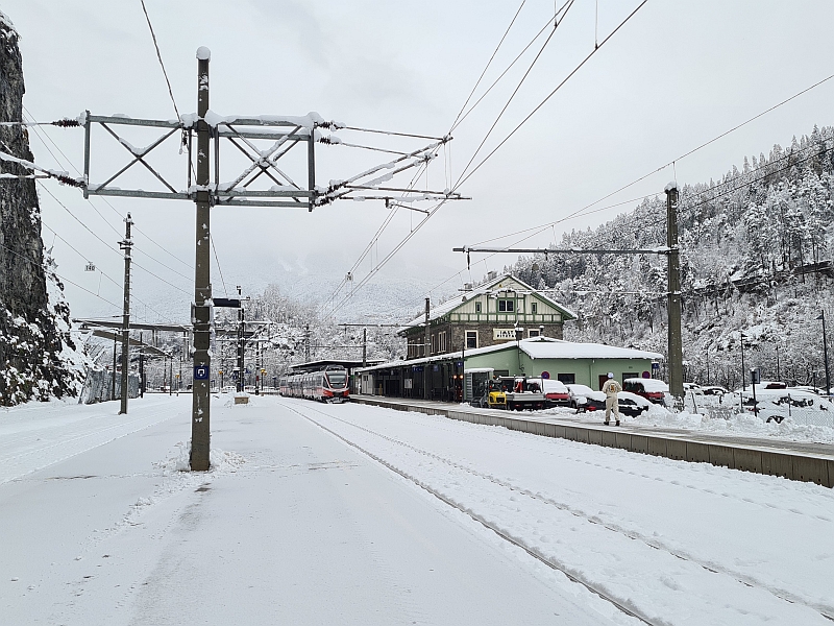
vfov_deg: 53.1
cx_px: 417
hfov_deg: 67.3
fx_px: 626
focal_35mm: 26
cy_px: 313
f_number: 1.8
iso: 50
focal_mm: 5.4
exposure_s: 1/904
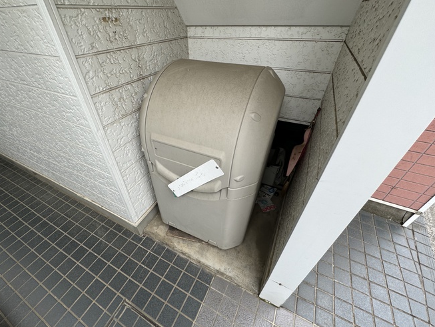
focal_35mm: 15
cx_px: 203
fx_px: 189
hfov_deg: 98.0
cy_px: 164
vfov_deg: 81.8
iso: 40
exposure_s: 1/117
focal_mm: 2.22
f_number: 2.2
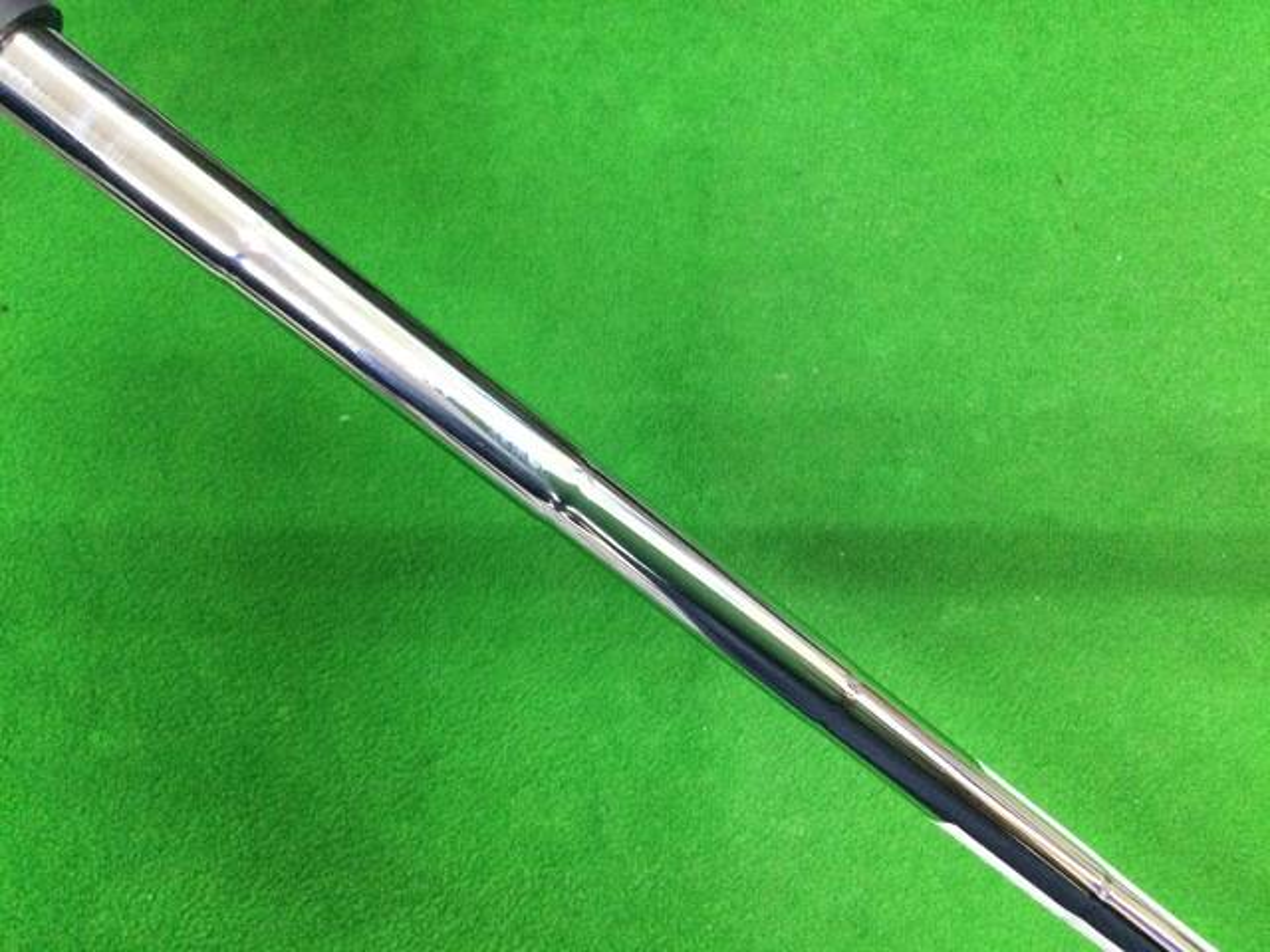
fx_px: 1137
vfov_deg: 45.4
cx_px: 635
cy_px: 476
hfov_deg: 58.4
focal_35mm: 31
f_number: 2.4
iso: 200
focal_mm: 3.3
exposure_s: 1/30
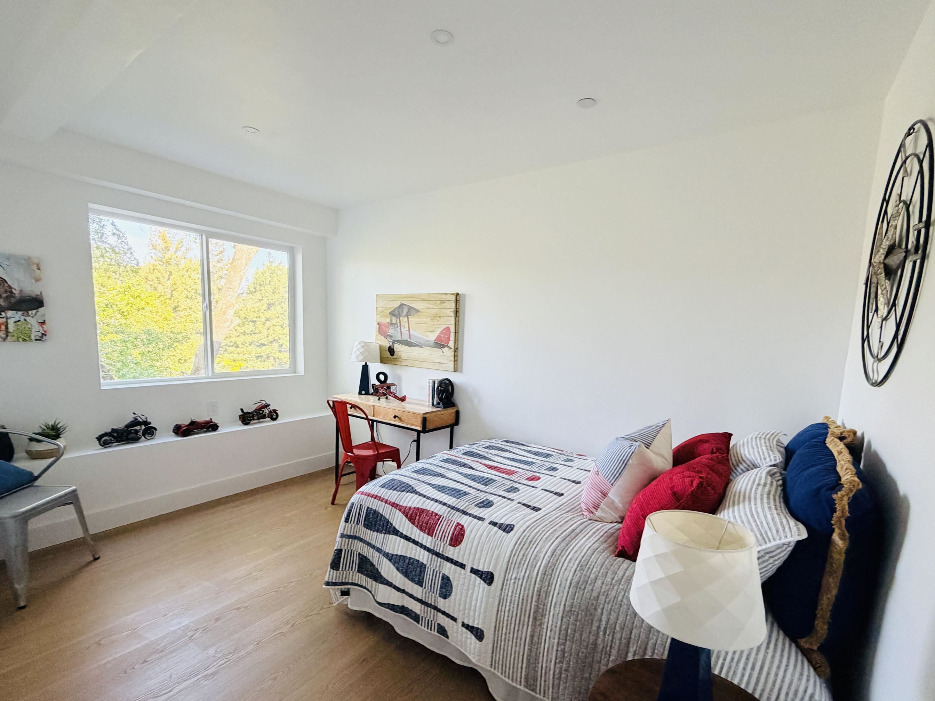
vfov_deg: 77.9
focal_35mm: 16
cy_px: 384
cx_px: 482
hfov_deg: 94.5
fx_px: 432
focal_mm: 2.22
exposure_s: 1/121
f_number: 2.2
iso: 320
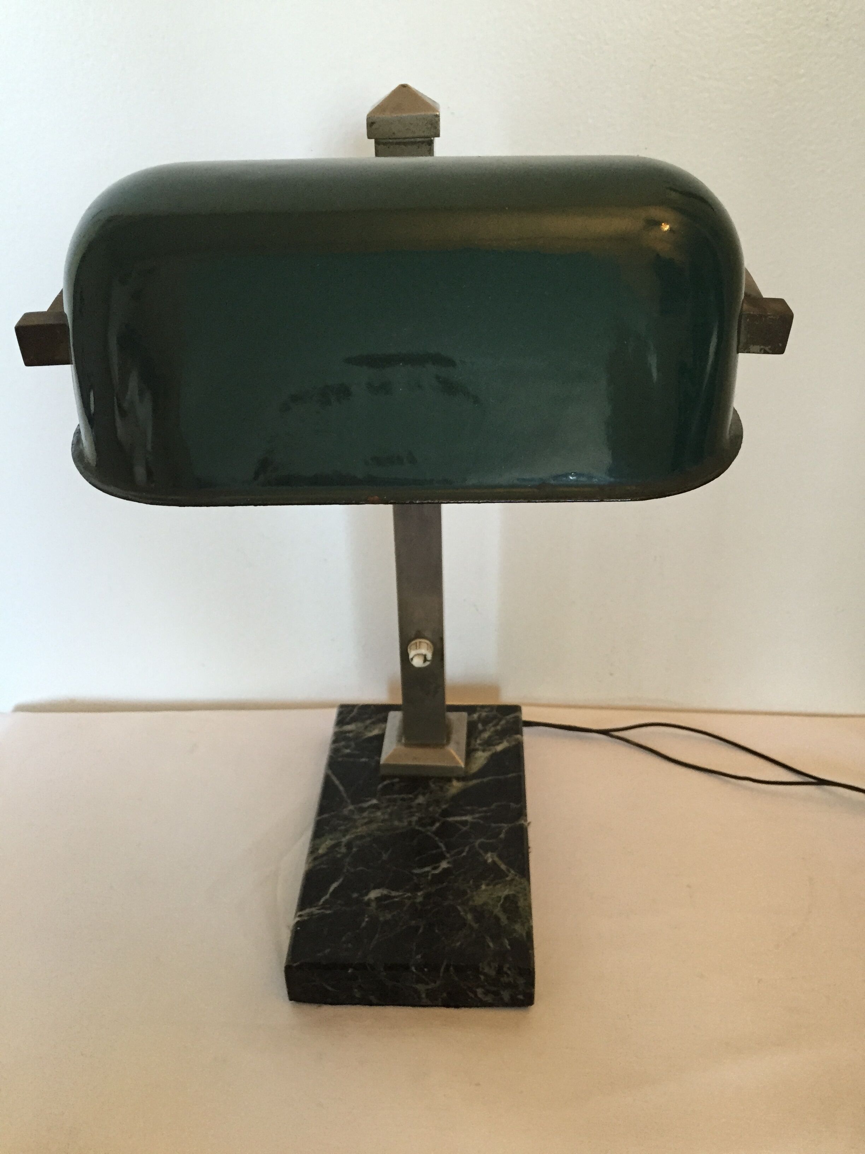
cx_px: 432
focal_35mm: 29
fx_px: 966
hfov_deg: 48.2
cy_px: 577
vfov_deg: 61.7
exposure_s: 1/30
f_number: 2.2
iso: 125
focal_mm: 4.15
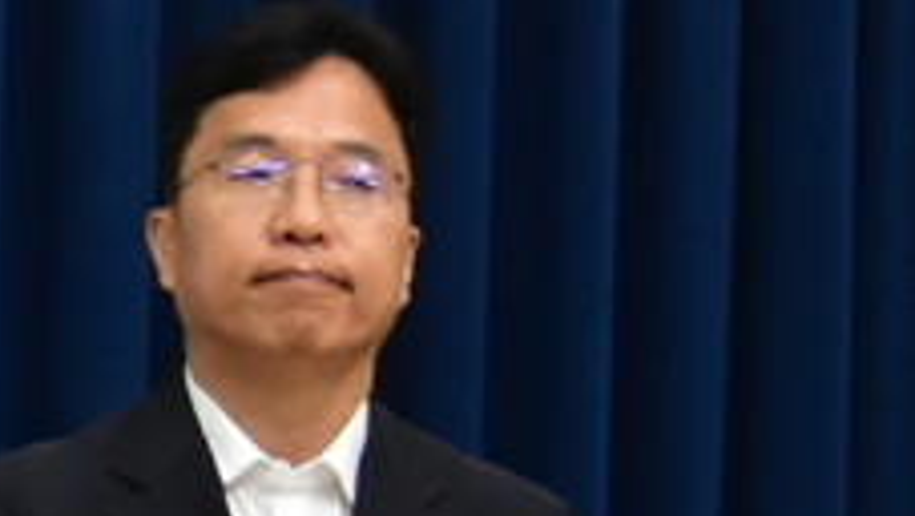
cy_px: 679
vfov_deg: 2.0
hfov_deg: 3.5
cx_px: -1612
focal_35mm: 603
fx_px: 14639
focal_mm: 68
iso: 2000
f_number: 4.5
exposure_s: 1/160
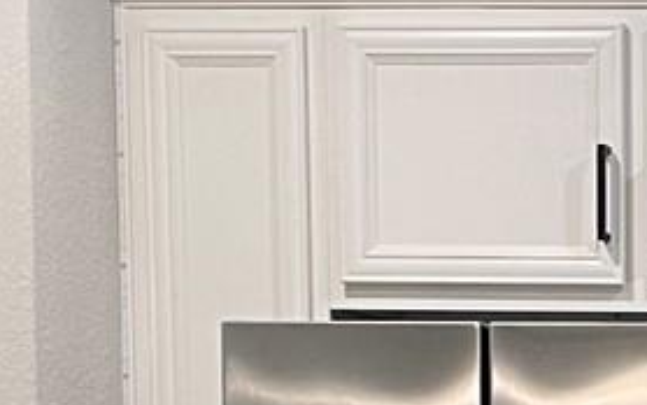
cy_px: 1075
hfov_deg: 10.0
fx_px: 3581
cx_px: 961
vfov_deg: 6.1
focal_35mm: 203
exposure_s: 1/60
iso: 100
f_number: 1.6
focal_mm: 4.2
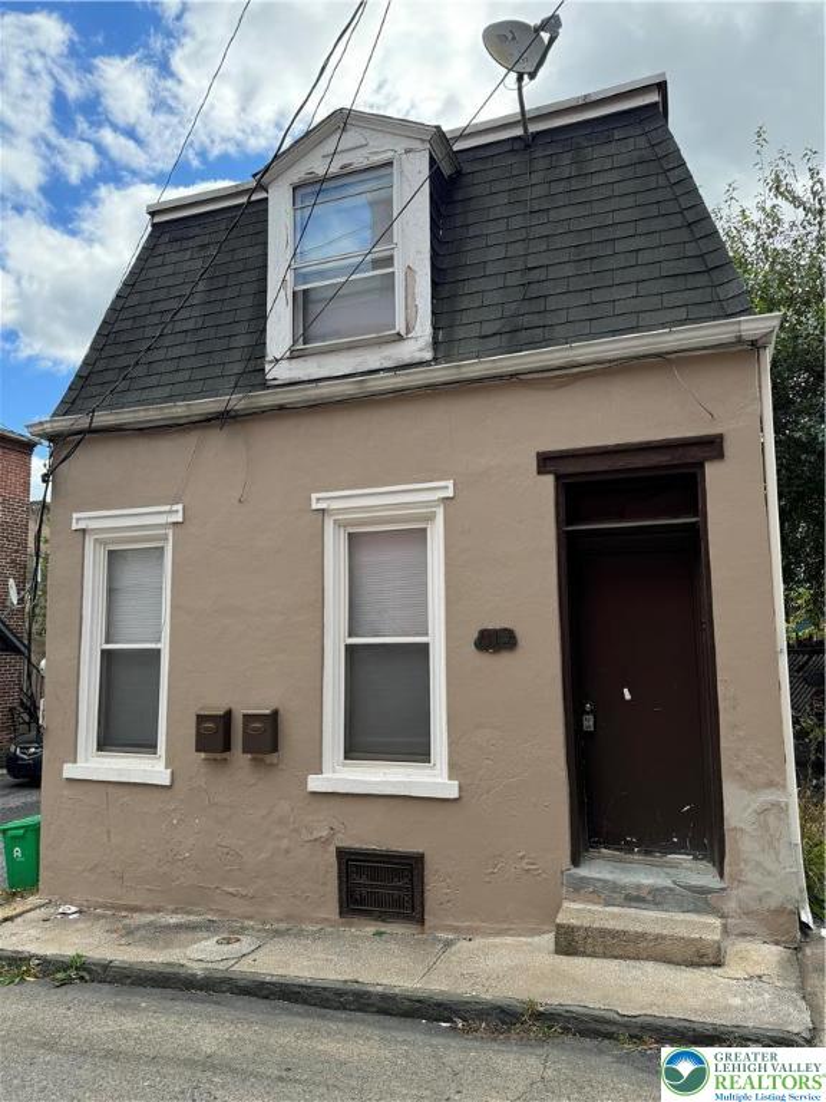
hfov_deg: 56.8
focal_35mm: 24
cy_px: 551
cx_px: 413
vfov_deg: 71.6
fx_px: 764
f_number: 1.78
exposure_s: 1/925
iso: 80
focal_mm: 6.76
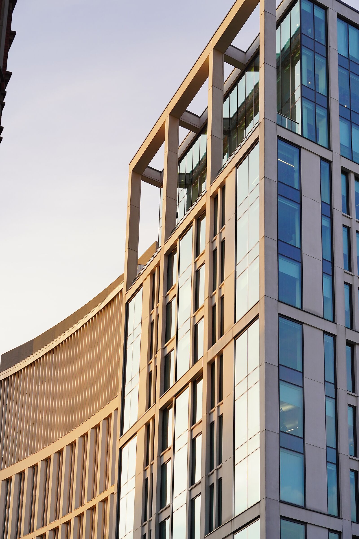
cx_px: 180
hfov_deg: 15.4
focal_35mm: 89
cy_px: 270
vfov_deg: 22.9
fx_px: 1331
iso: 400
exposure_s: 1/160
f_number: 8
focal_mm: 89
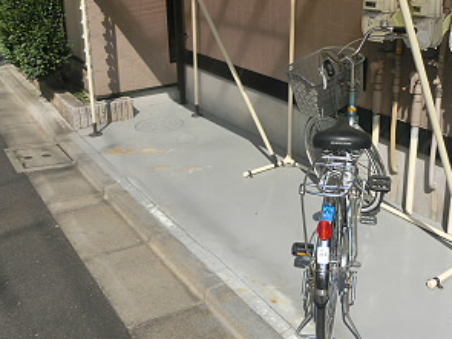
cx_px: 283
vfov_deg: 36.2
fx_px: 509
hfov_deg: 47.4
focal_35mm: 39
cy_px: 99
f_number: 3.5
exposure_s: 1/1000
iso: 80
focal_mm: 4.5
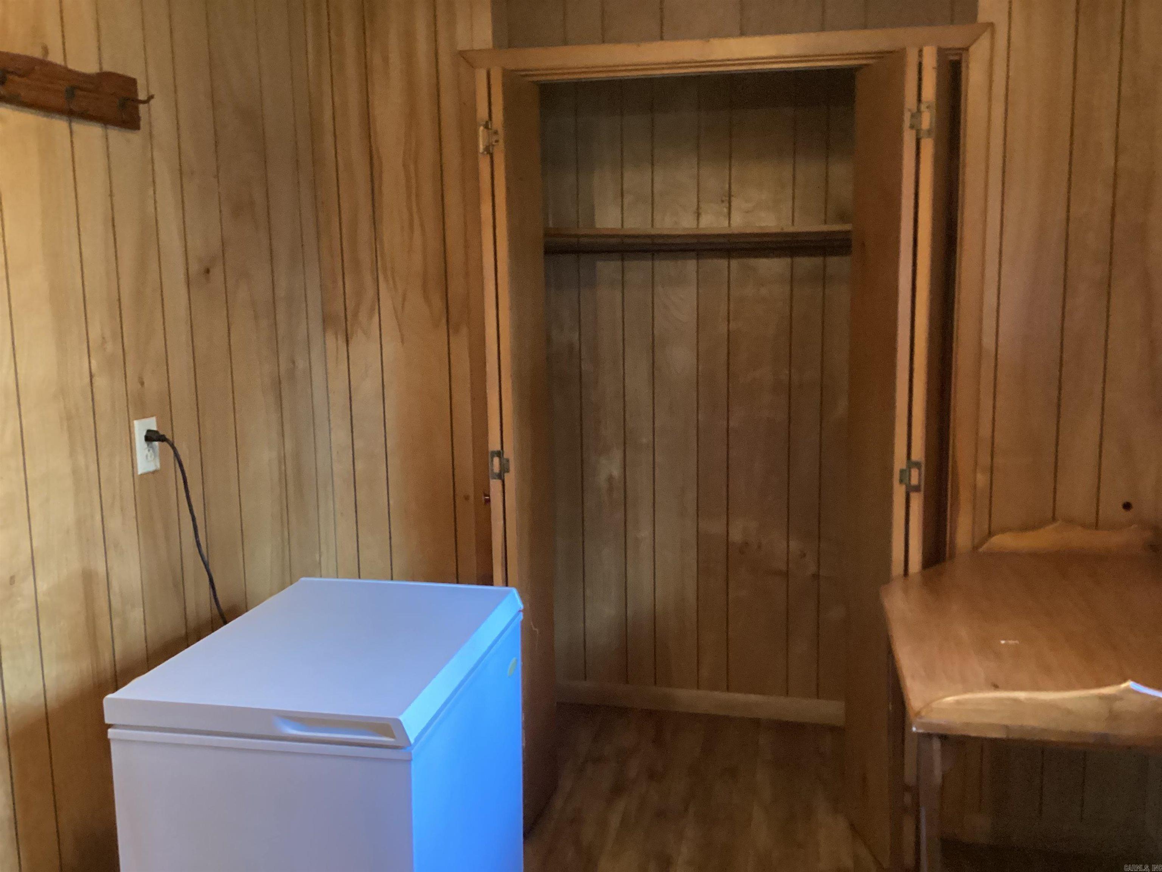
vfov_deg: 45.4
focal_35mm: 31
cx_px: 581
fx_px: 1041
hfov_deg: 58.4
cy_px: 436
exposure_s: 1/30
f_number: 2.4
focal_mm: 3.3
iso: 800
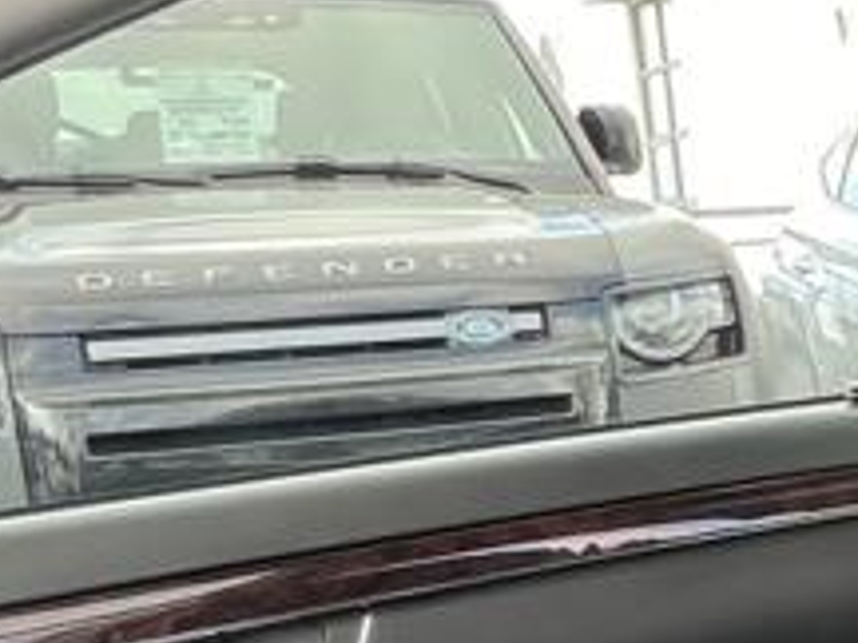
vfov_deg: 17.8
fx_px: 2032
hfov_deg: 18.2
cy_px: 556
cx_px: 1599
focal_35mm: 82
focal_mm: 1.57
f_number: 1.8
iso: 50
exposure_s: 1/99
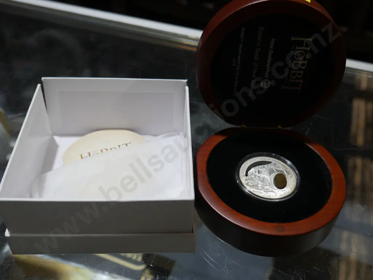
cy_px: 140
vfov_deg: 36.0
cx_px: 186
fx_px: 431
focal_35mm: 40
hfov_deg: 46.8
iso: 200
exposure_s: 1/80
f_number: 4.4
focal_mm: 20
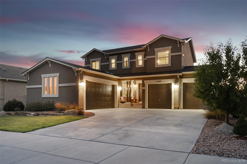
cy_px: 82
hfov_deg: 71.5
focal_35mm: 25
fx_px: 171
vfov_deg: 51.3
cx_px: 124
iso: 500
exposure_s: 1.6
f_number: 6.3
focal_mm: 25
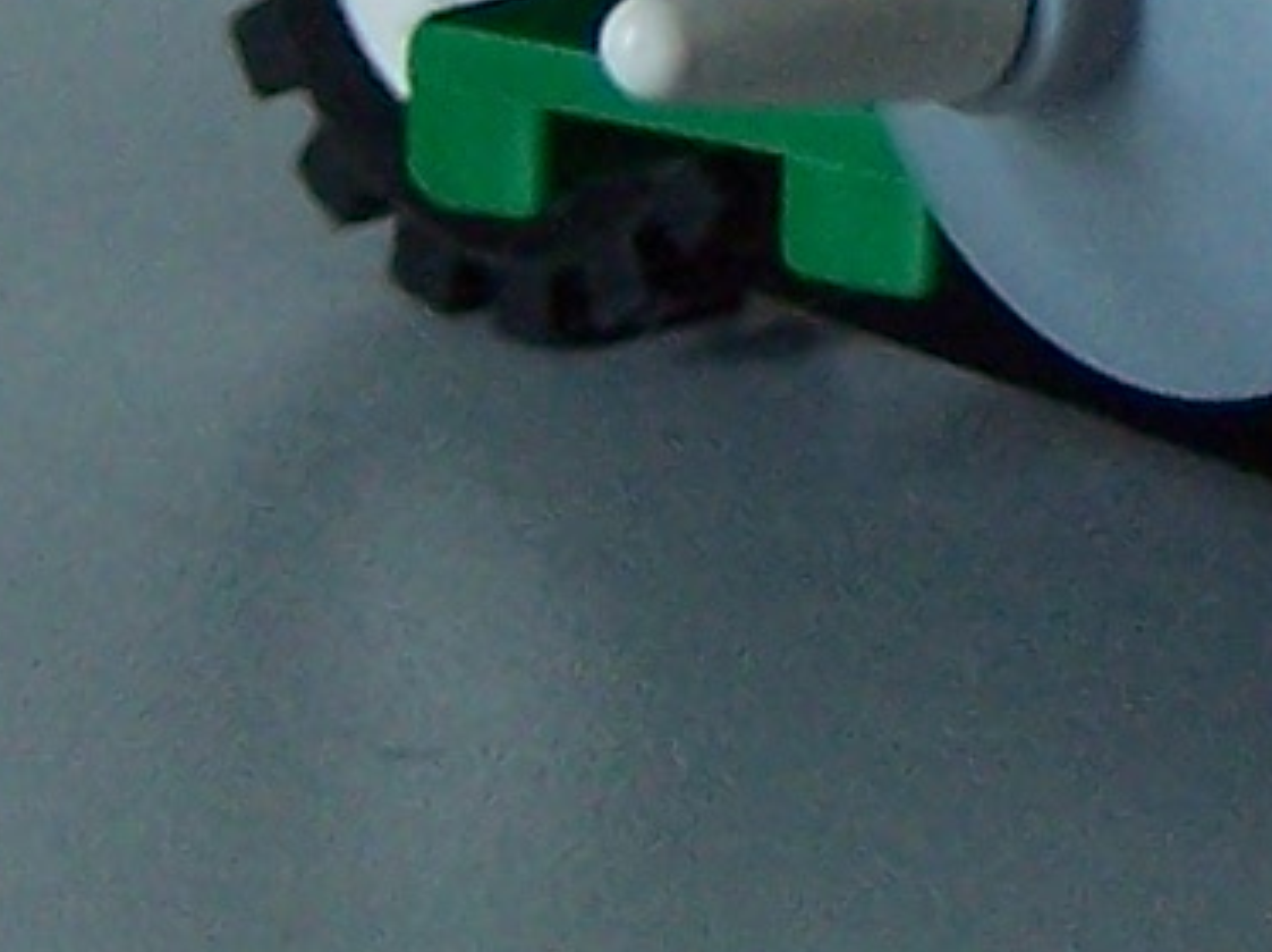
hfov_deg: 3.1
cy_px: -976
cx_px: 1854
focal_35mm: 647
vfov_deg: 2.3
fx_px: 23759
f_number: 3.2
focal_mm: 17.5
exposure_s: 1/15
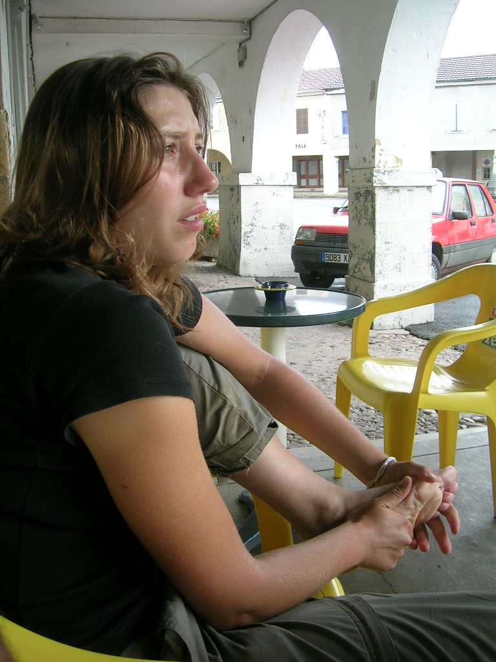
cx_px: 248
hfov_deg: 40.7
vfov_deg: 52.6
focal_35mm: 35
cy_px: 331
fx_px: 669
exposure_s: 1/82.5
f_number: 2.8
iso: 50
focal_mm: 5.4
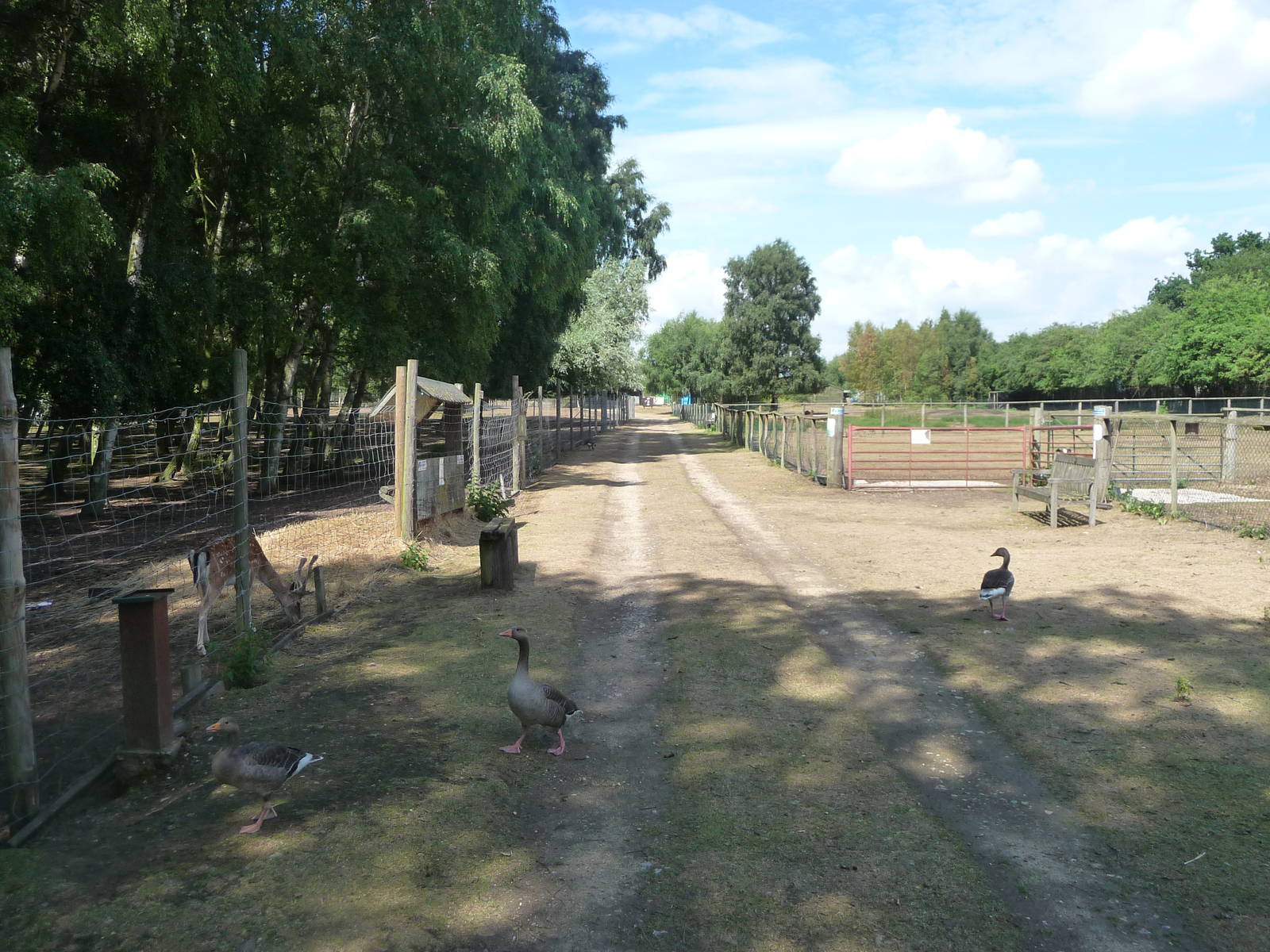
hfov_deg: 56.8
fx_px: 1174
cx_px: 635
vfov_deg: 44.2
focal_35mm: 32
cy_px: 476
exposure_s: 1/500
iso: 160
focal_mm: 5.3
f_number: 3.5
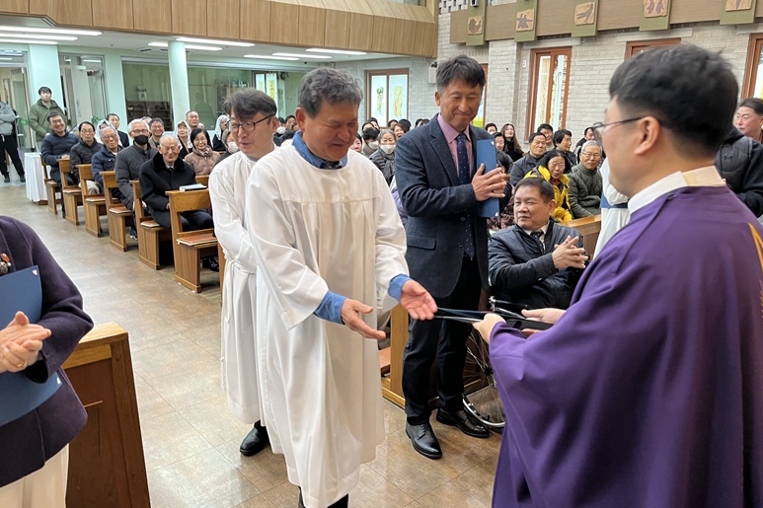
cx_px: 394
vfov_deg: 46.4
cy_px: 262
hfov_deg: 65.5
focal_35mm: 28
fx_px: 593
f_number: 1.6
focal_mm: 5.1
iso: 125
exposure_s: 1/60
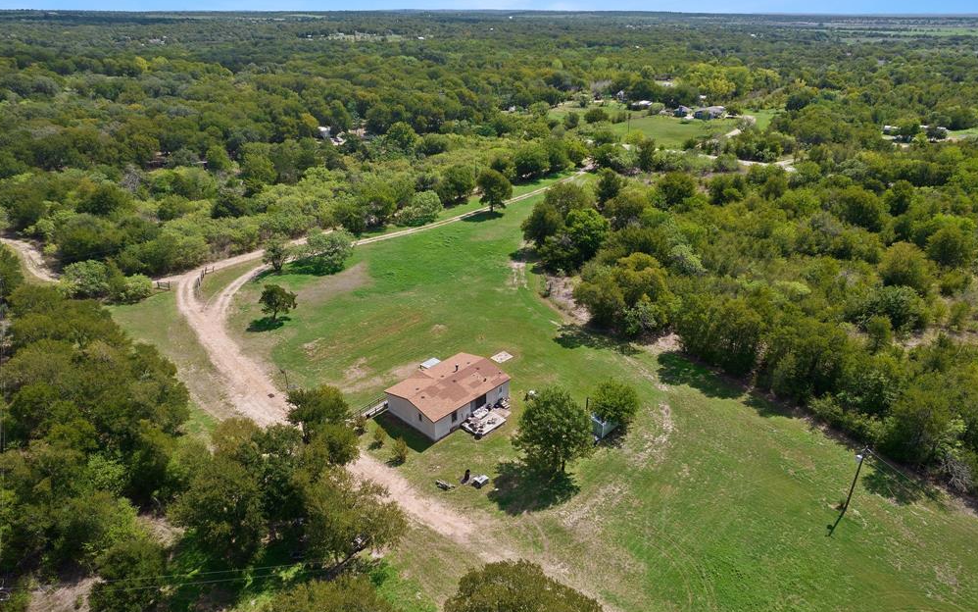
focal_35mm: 23
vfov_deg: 53.0
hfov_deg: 77.1
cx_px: 486
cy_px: 296
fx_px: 613
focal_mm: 8.38
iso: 100
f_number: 2.8
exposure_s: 1/1500
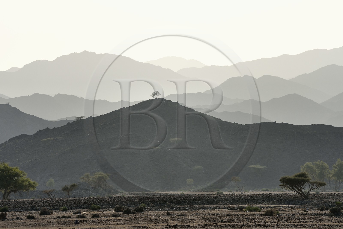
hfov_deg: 10.8
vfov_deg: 7.2
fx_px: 1810
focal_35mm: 190
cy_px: 114
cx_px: 172
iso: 200
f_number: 5.6
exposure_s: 1/2000
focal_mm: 190
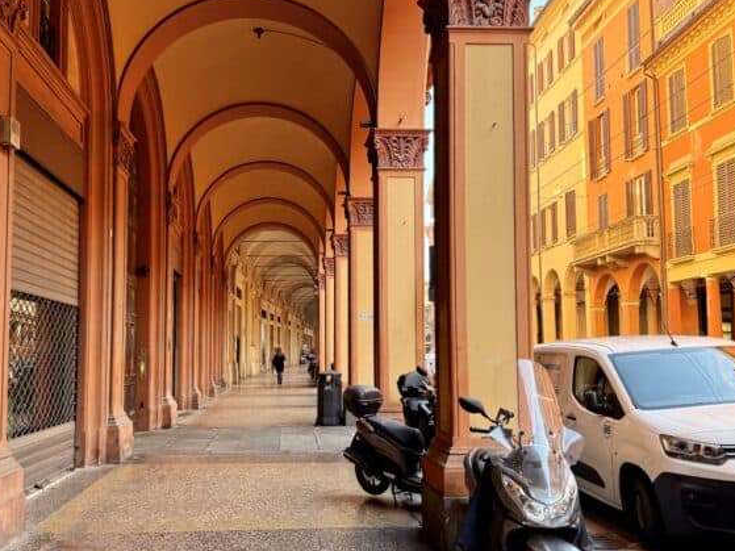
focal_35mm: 33
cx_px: 302
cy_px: 279
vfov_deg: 42.9
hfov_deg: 55.0
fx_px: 701
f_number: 1.78
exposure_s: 1/243
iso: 125
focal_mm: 6.76
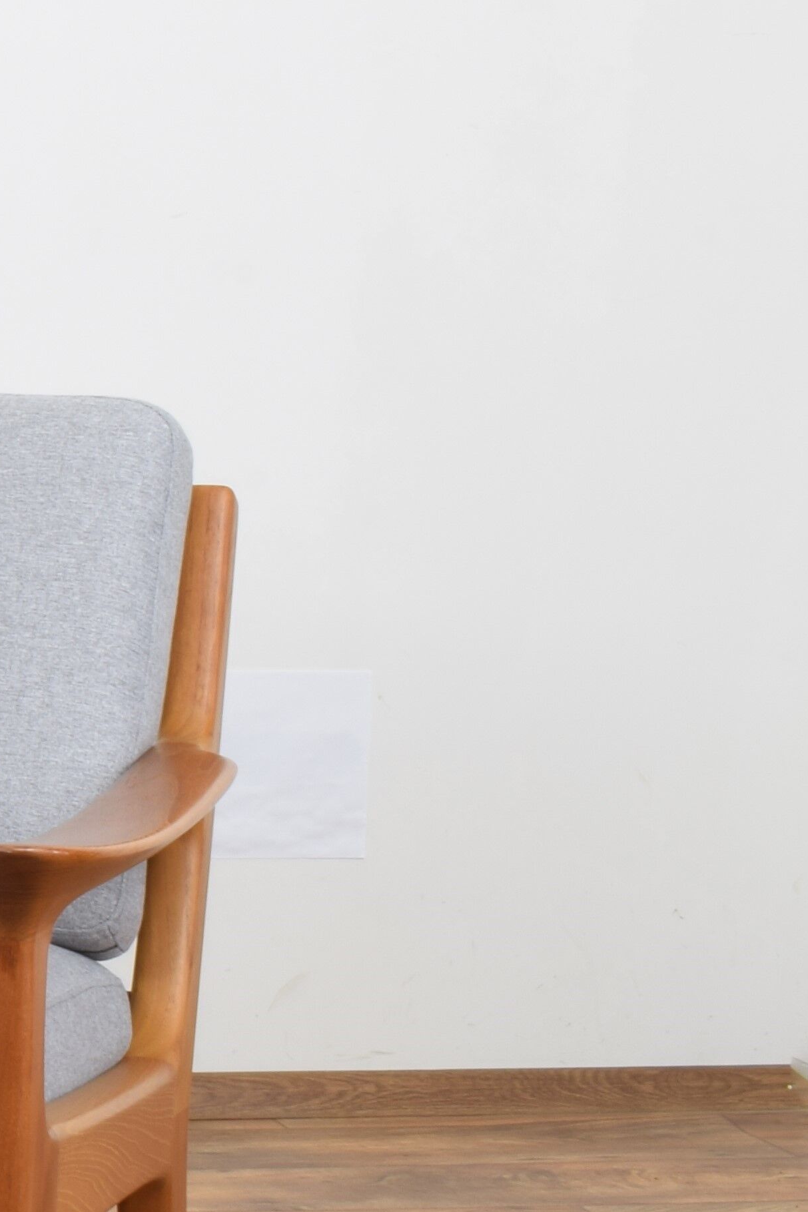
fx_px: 2997
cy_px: 574
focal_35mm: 89
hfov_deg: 12.8
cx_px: -961
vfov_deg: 22.9
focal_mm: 18
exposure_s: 4
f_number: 22
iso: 100
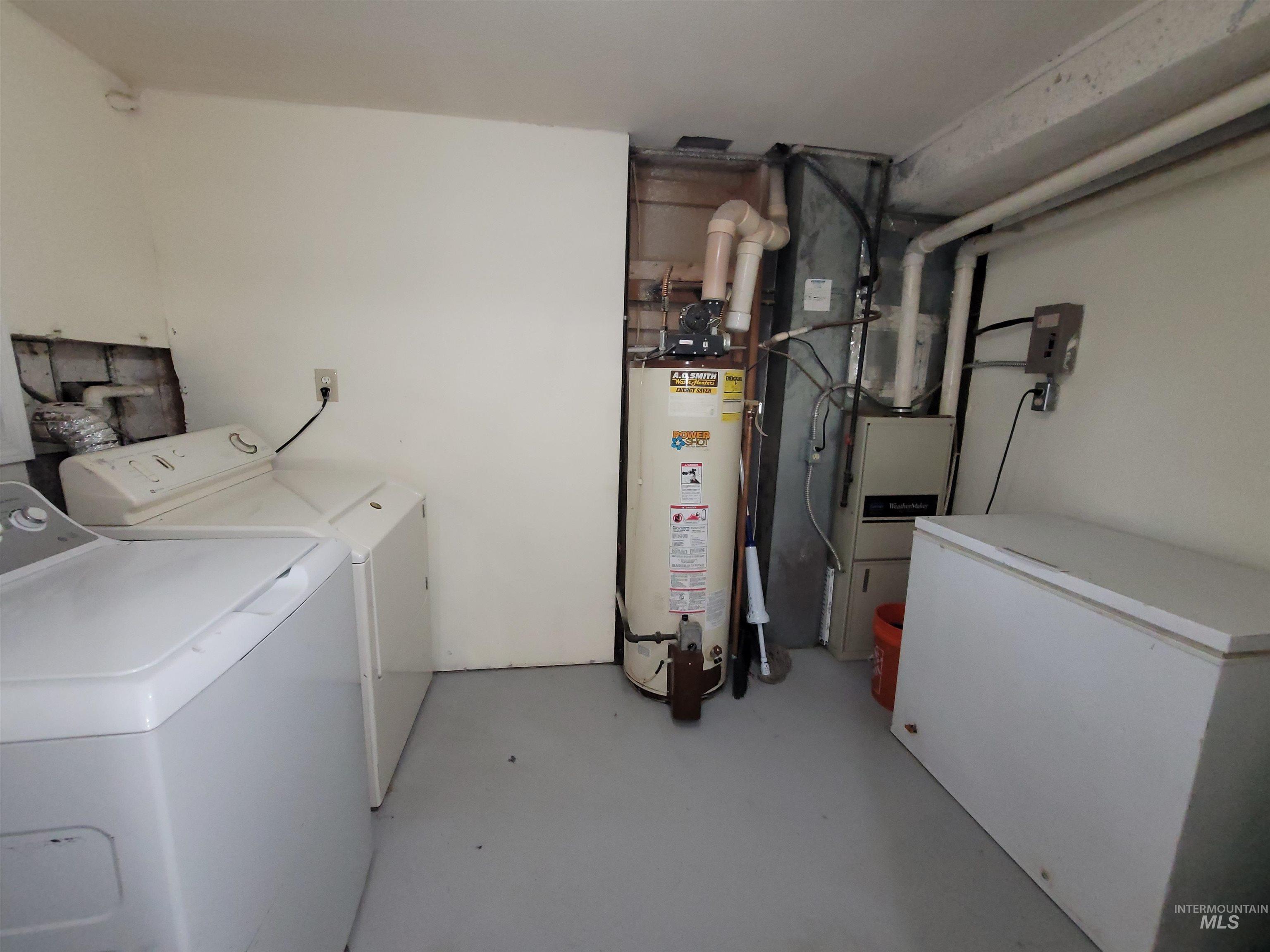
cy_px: 476
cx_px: 635
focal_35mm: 13
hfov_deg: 106.2
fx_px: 477
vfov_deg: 89.9
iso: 400
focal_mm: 2.2
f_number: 2.2
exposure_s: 1/60
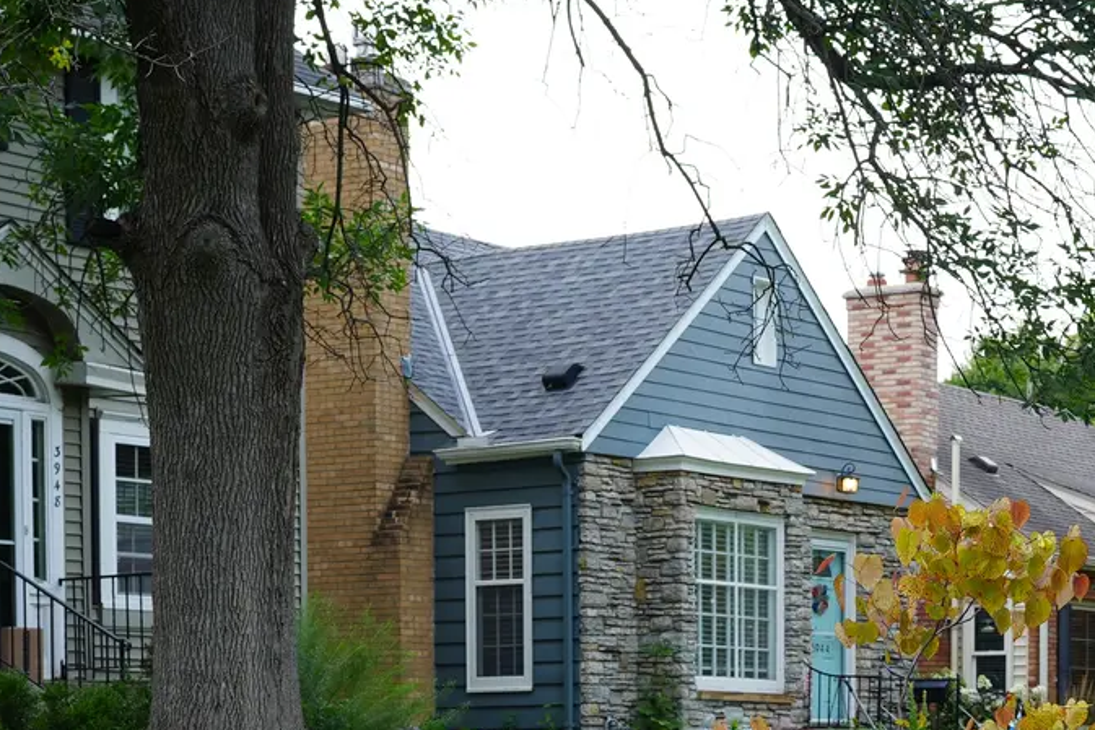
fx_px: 3164
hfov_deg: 19.6
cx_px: 744
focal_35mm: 104
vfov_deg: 12.6
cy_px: 1017
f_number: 4
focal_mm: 35
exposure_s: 1/60
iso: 100
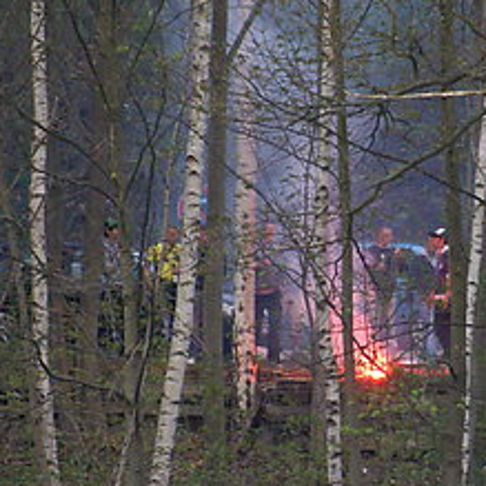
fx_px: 14899
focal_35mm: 938
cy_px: 300
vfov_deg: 1.9
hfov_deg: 1.9
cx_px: 416
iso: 800
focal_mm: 230
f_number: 5.6
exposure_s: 1/320
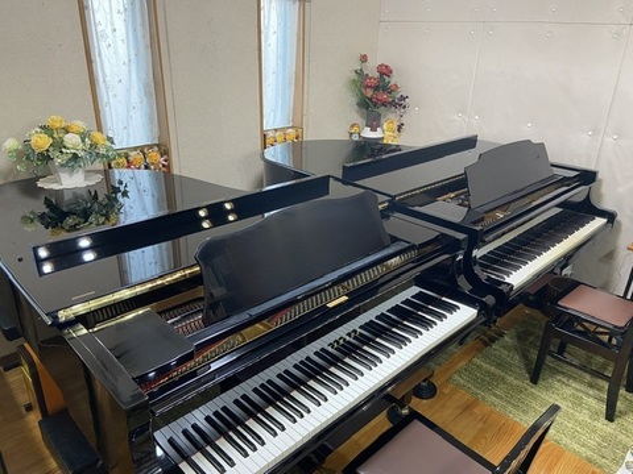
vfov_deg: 53.1
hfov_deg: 67.3
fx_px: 475
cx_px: 316
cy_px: 237
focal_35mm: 26
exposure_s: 1/59
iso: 125
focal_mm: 4.25
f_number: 1.8
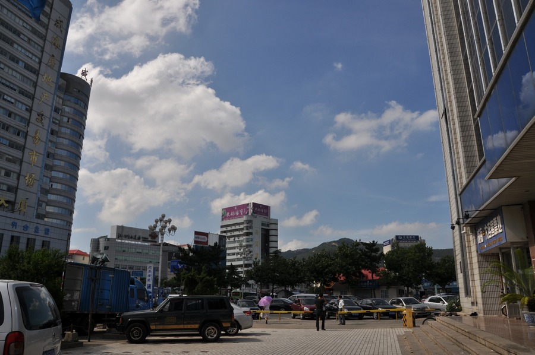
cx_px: 268
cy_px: 178
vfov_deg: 47.8
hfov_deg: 67.4
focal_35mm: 27
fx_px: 401
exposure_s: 1/640
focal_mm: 18
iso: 200
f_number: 11
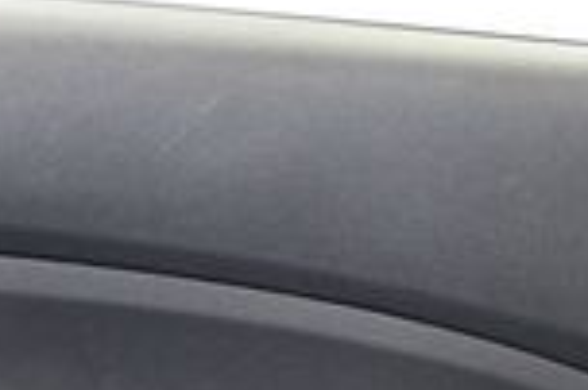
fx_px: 2480
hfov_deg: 13.2
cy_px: 772
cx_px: 681
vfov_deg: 8.5
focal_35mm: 152
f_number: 3.5
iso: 3200
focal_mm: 18
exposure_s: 1/80
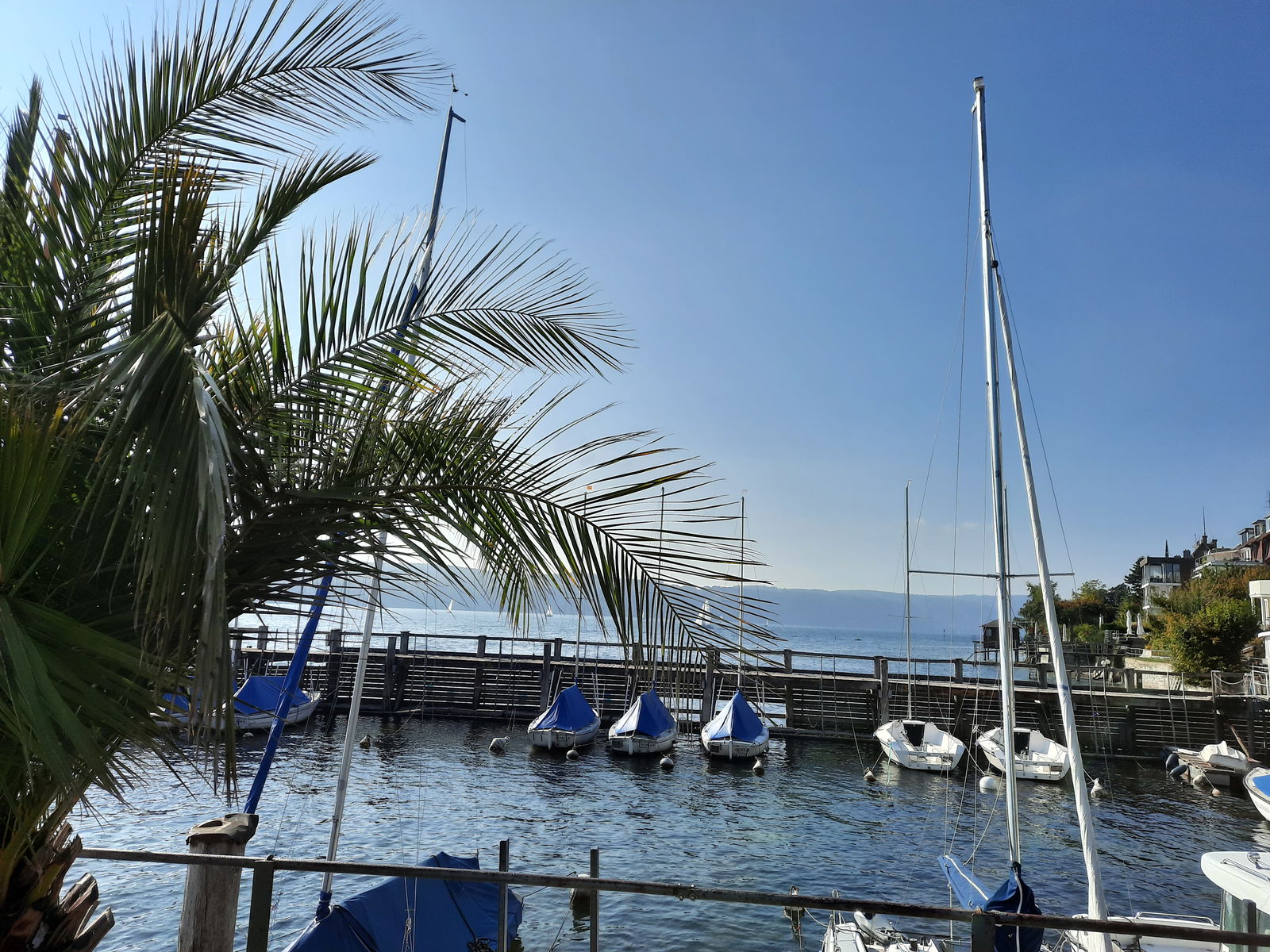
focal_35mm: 25
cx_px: 635
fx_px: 917
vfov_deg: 54.9
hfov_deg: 69.4
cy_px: 476
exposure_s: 1/1876
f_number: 2
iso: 32
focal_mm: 4.6
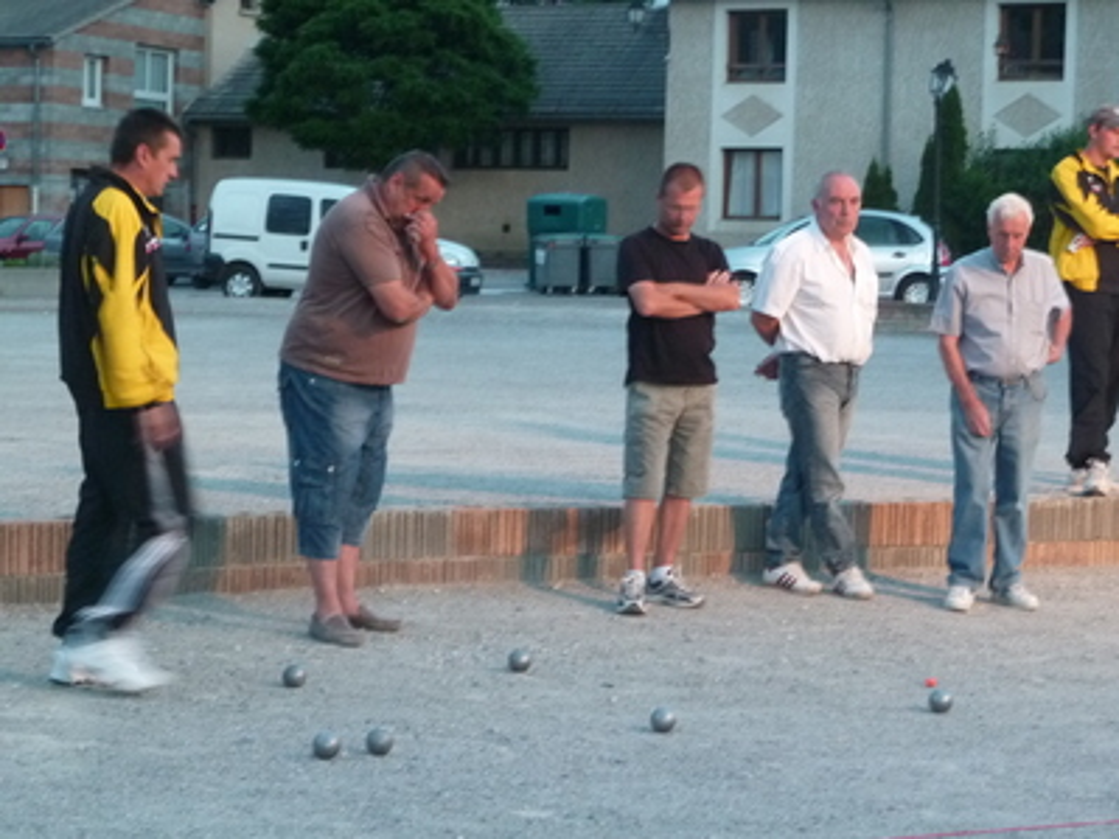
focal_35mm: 90
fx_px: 2908
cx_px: 560
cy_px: 420
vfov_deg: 16.4
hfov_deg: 21.8
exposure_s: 1/8
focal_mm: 14.7
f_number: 5
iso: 400
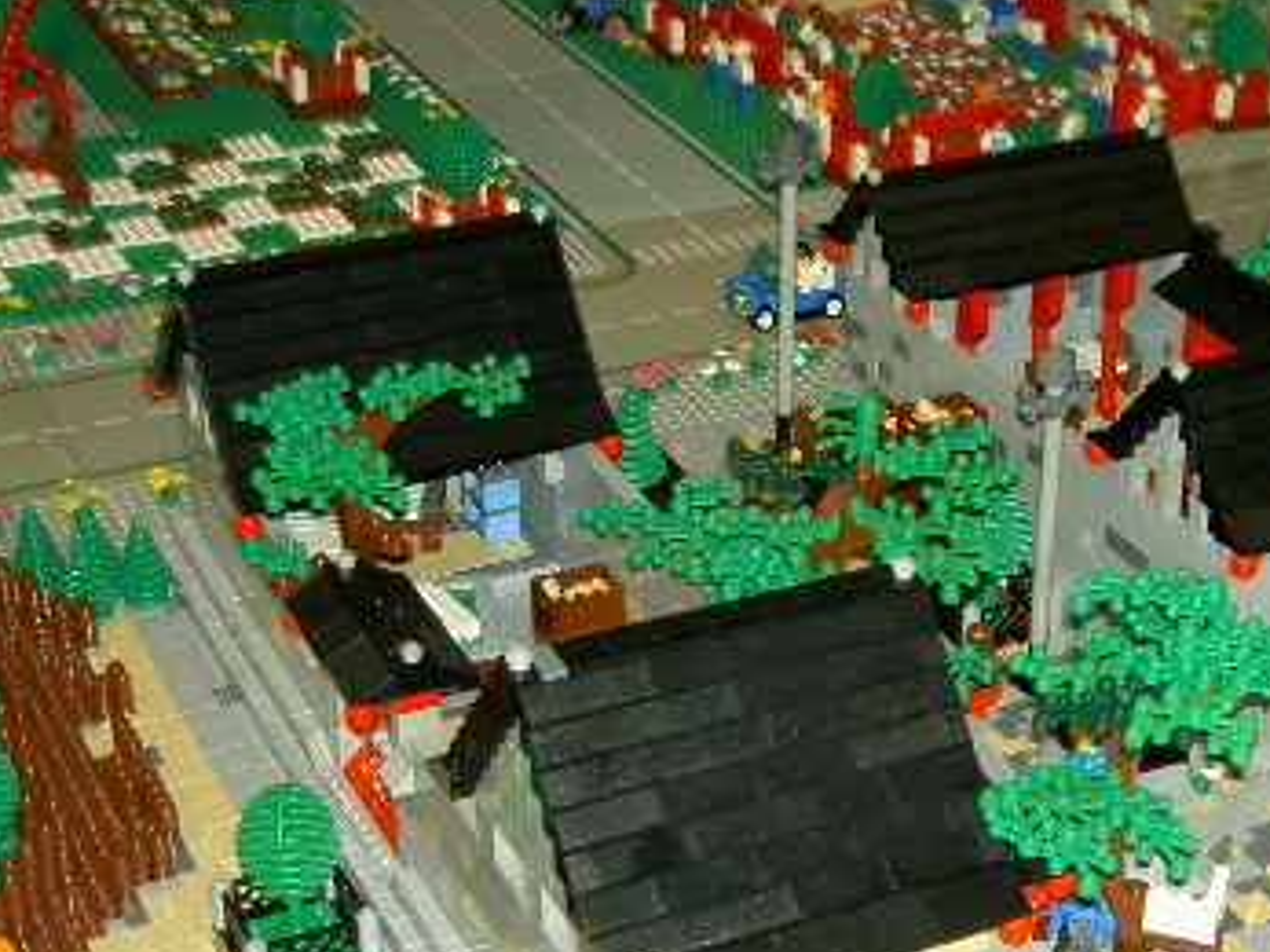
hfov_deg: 26.8
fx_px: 2641
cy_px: 568
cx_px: 915
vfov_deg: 20.4
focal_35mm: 72
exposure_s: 1/60
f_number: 2.8
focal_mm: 8
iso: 50
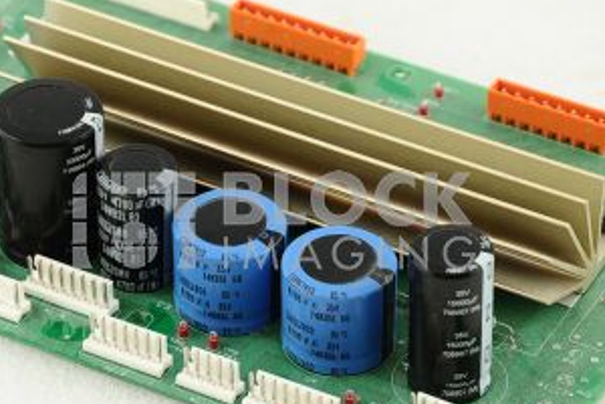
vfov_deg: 5.7
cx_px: 274
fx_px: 4033
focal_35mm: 240
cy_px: 221
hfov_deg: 8.6
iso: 800
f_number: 7.1
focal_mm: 120
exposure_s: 1/100
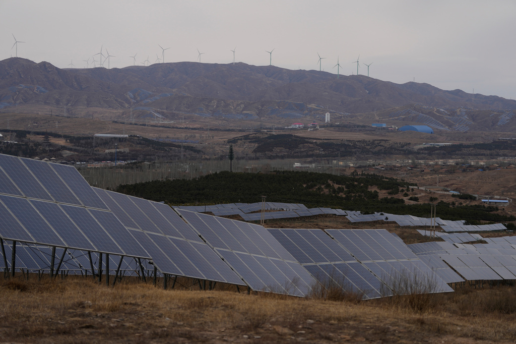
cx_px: 258
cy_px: 172
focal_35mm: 72
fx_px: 1032
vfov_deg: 18.9
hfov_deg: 28.1
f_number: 3.2
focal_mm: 72
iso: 200
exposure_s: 1/1000
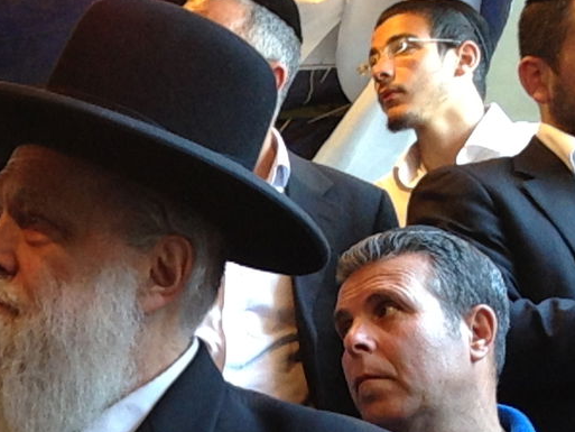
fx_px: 1495
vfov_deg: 16.1
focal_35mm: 90
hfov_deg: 20.7
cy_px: 432
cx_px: -64
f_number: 2.4
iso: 200
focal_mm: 4.13
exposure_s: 1/24
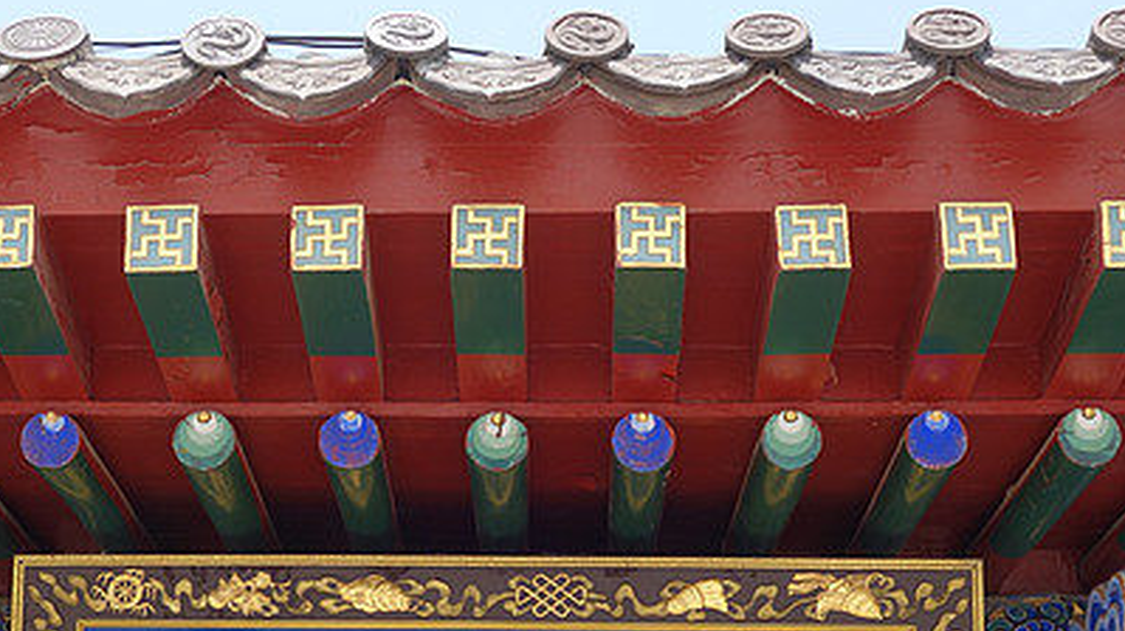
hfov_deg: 25.3
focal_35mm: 84
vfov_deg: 14.2
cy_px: 621
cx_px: 505
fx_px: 2505
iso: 125
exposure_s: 1/200
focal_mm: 14.75
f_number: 5.6
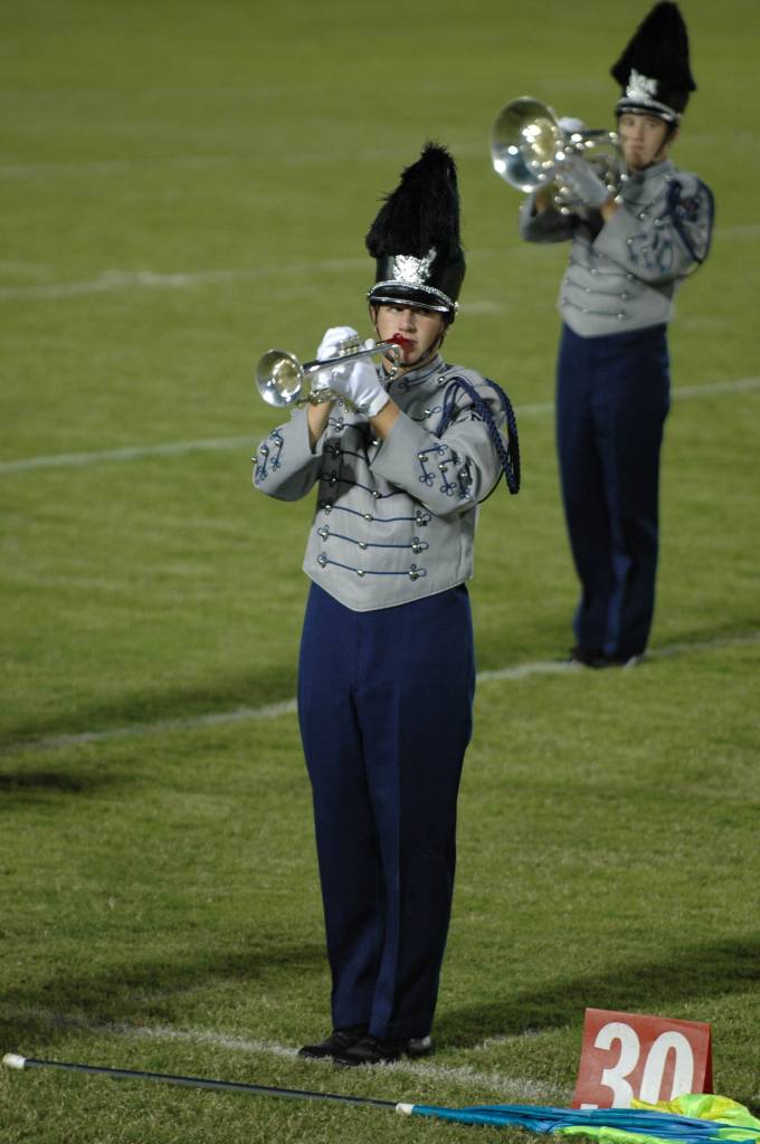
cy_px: 572
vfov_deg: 6.9
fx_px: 9525
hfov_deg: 4.6
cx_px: 380
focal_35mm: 300
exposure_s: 1/60
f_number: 2.8
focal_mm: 200
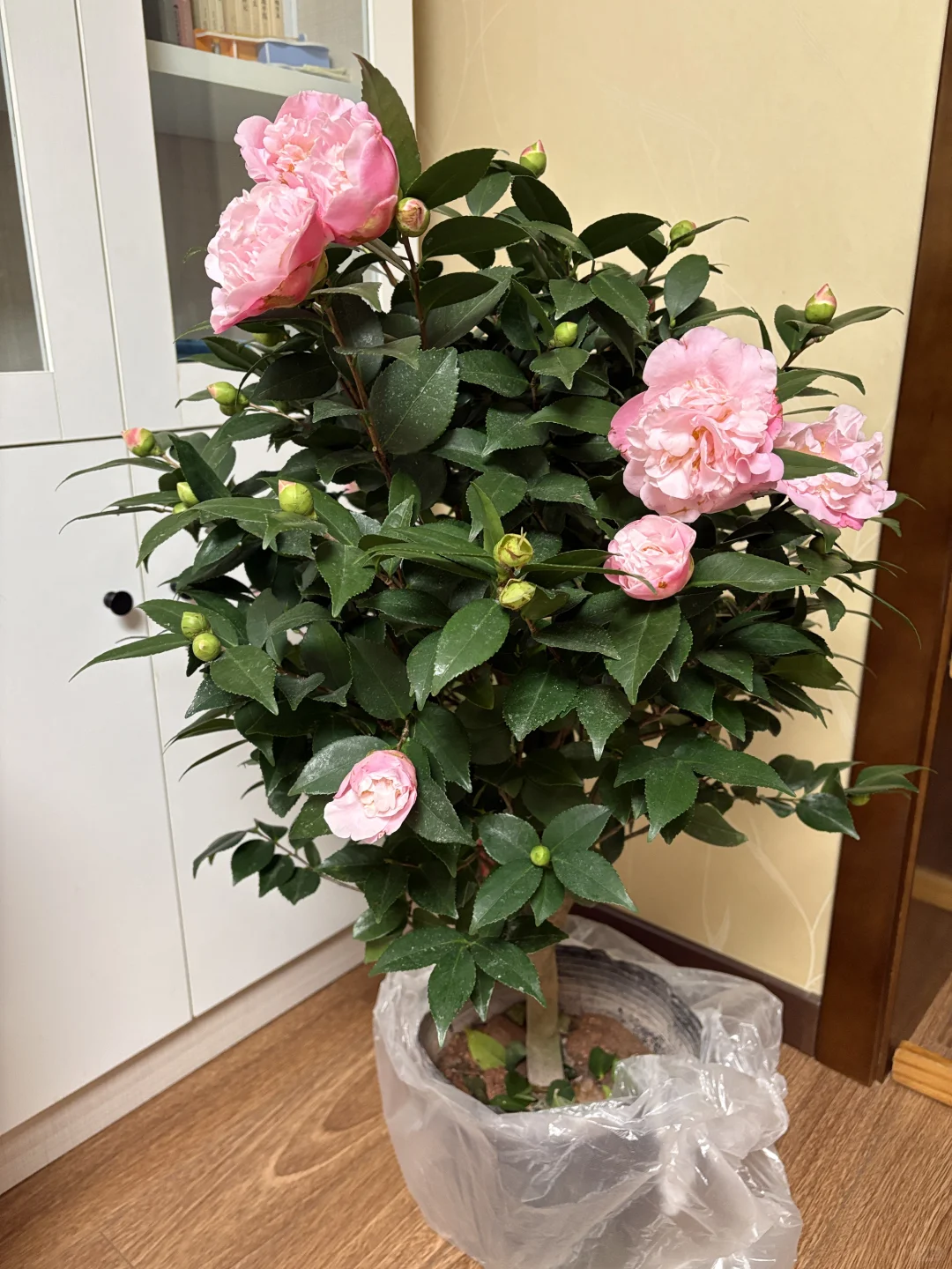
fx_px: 953
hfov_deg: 53.1
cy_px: 634
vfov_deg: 67.3
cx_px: 476
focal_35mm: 26
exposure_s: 1/50
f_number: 1.6
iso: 320
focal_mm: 5.96
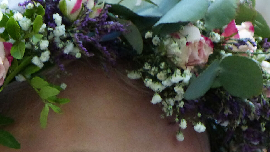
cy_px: 247
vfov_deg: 1.7
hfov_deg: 3.0
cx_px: 65
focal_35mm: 726
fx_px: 5198
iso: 400
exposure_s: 1/320
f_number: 2.8
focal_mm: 48.4
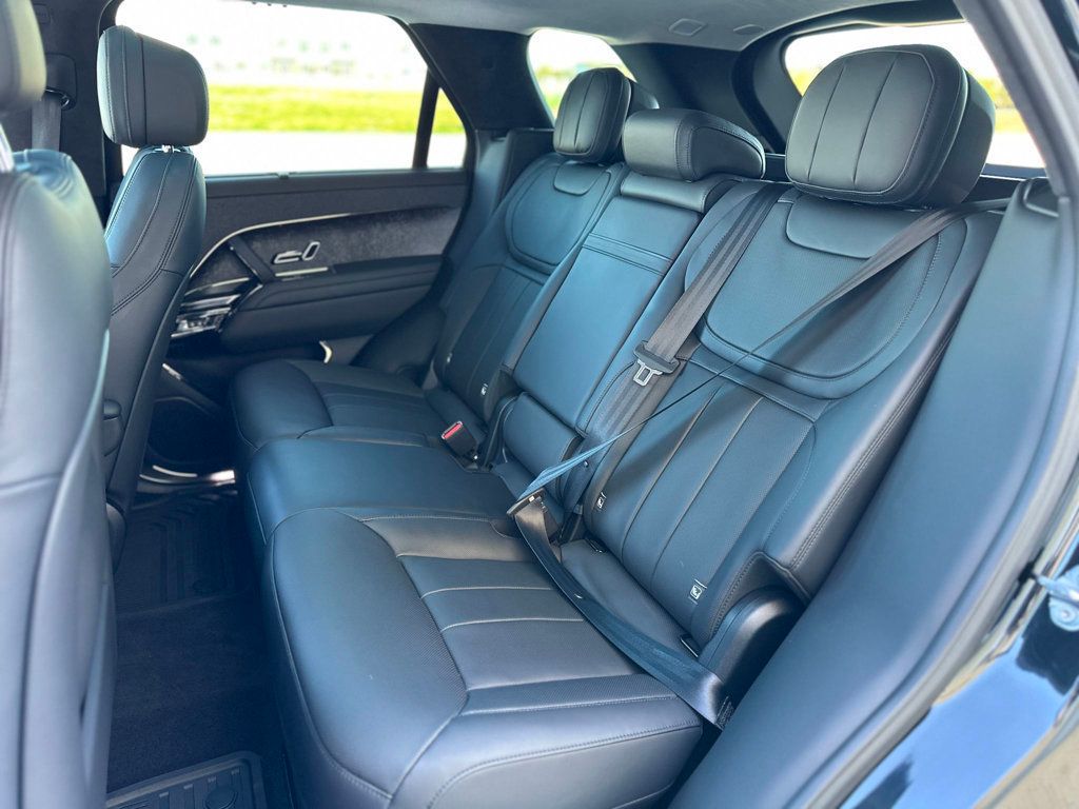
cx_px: 540
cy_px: 404
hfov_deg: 71.6
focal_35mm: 24
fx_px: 748
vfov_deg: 56.8
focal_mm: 6.86
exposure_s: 1/60
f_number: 1.78
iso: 400
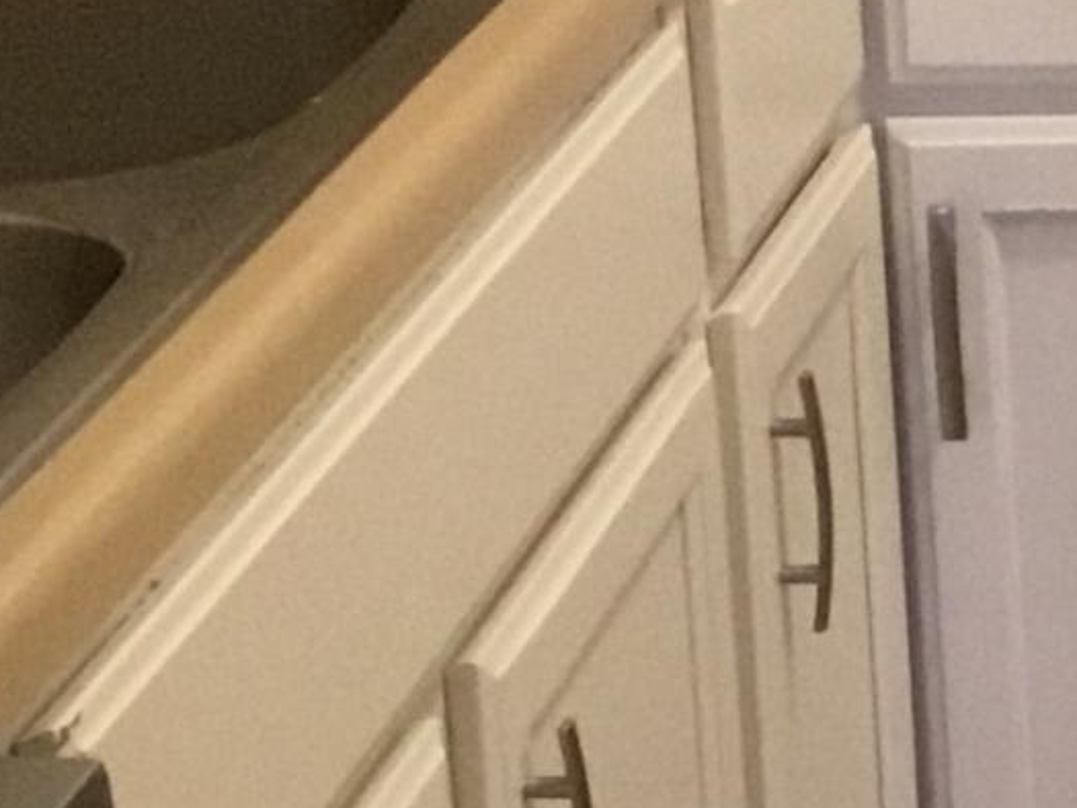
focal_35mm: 177
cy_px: -16
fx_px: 5508
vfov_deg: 8.3
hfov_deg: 10.3
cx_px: 2193
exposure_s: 1/30
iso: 200
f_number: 2.4
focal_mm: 3.3
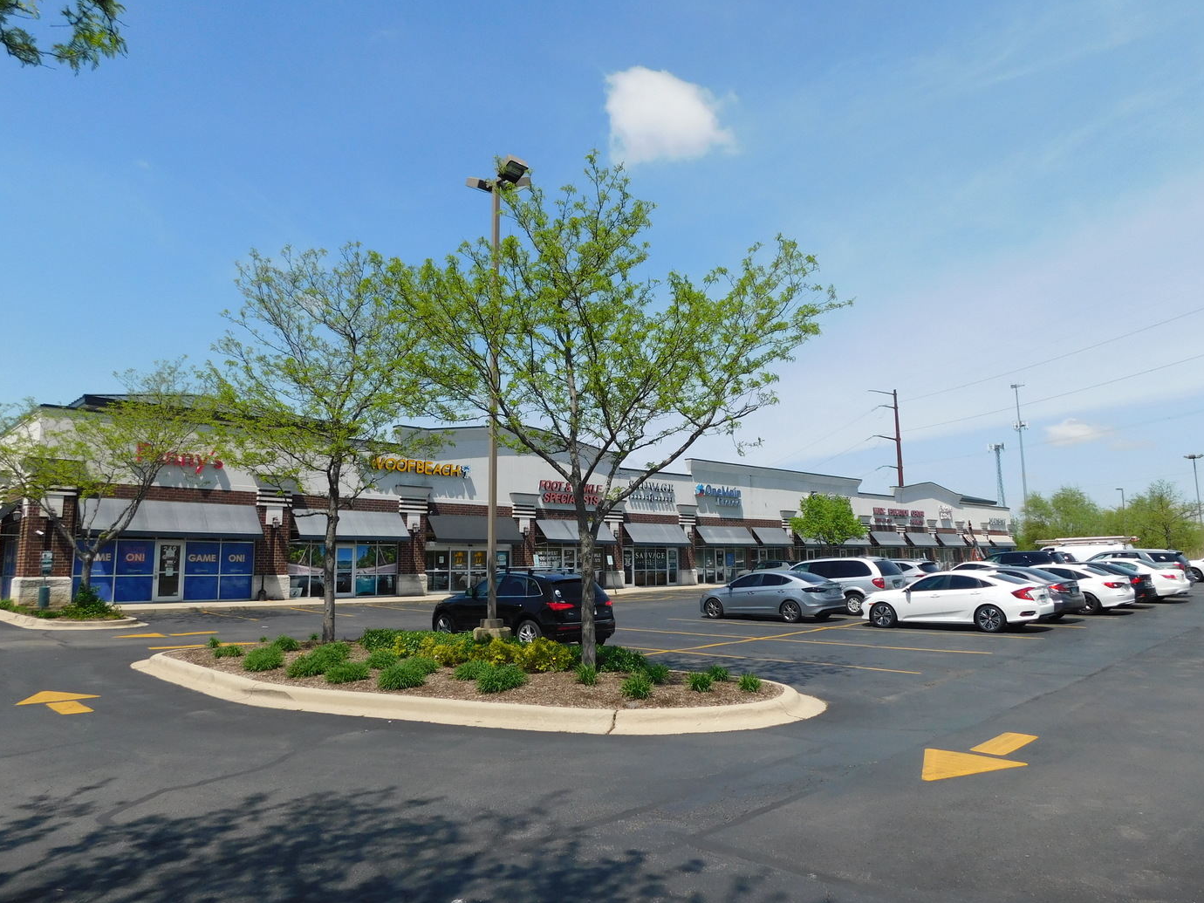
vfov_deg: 56.8
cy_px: 462
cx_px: 626
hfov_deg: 71.6
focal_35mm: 24
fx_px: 835
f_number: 6
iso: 125
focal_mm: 4
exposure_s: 1/500
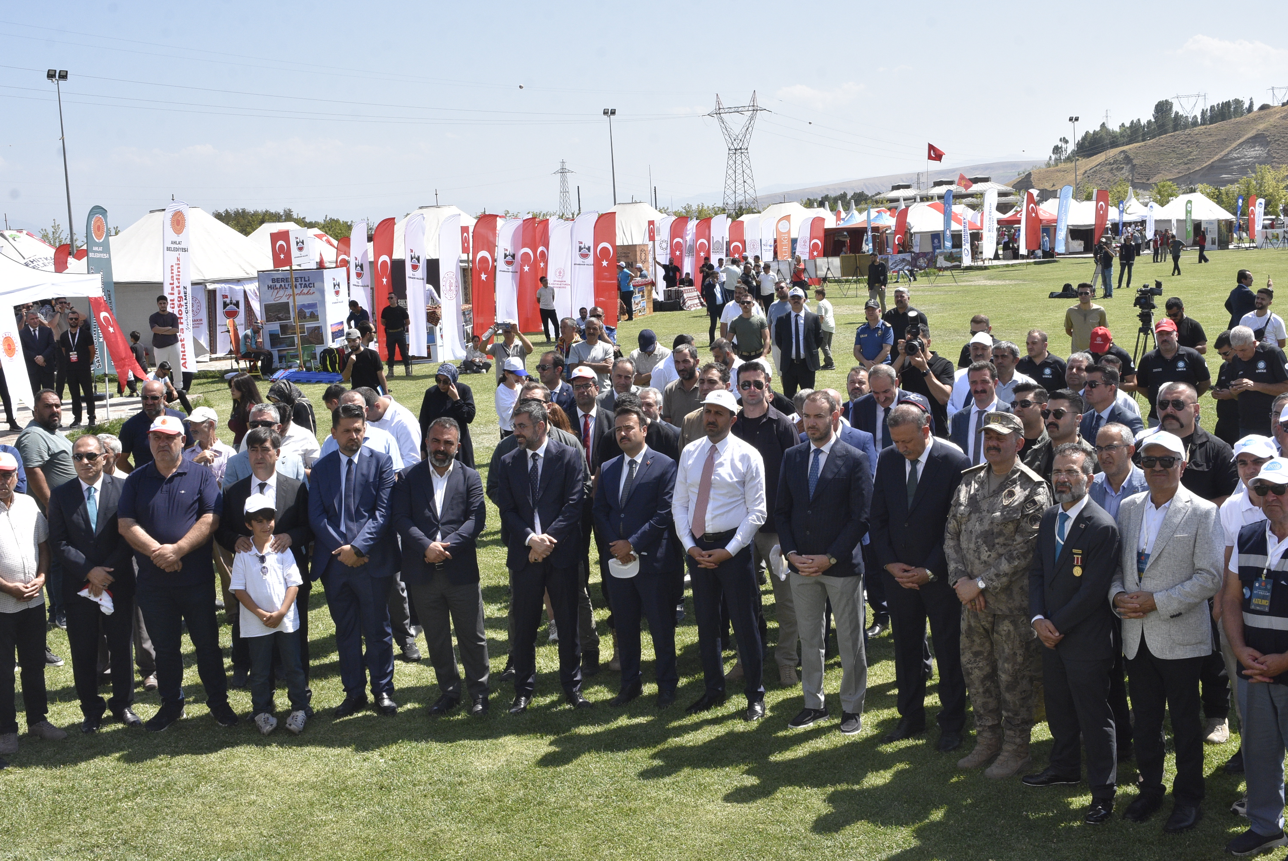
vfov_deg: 33.1
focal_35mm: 40
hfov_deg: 47.9
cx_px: 644
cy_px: 430
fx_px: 1450
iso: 1000
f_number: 14
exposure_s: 1/800
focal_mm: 27
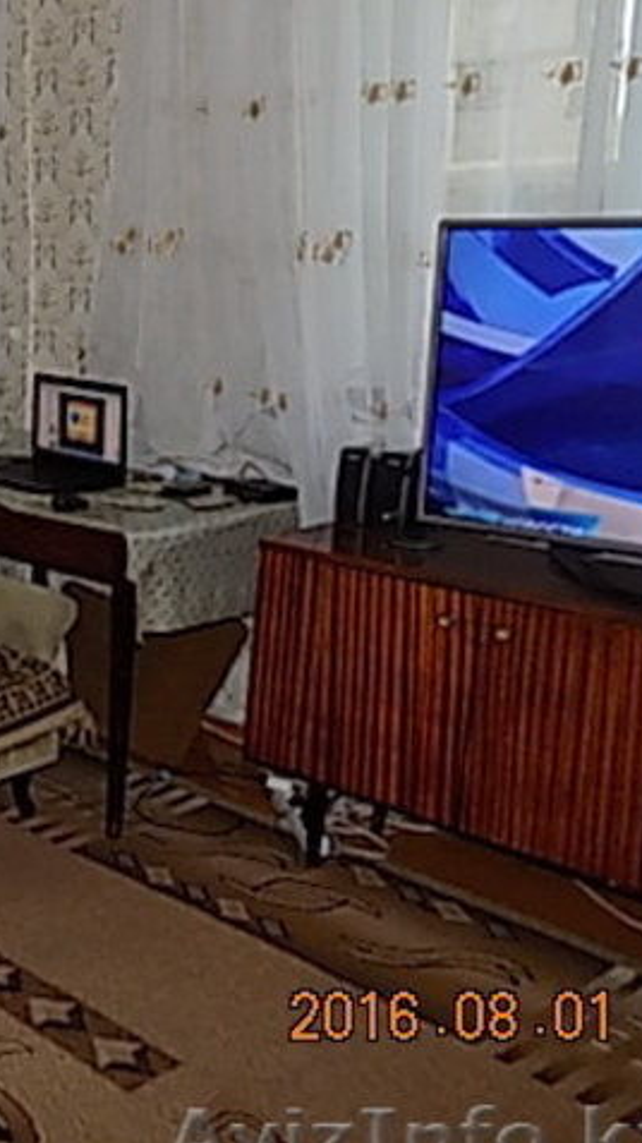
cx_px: -244
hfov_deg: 24.0
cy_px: 467
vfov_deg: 48.1
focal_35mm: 42
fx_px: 1272
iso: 200
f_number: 3.1
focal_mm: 4
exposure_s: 1/30
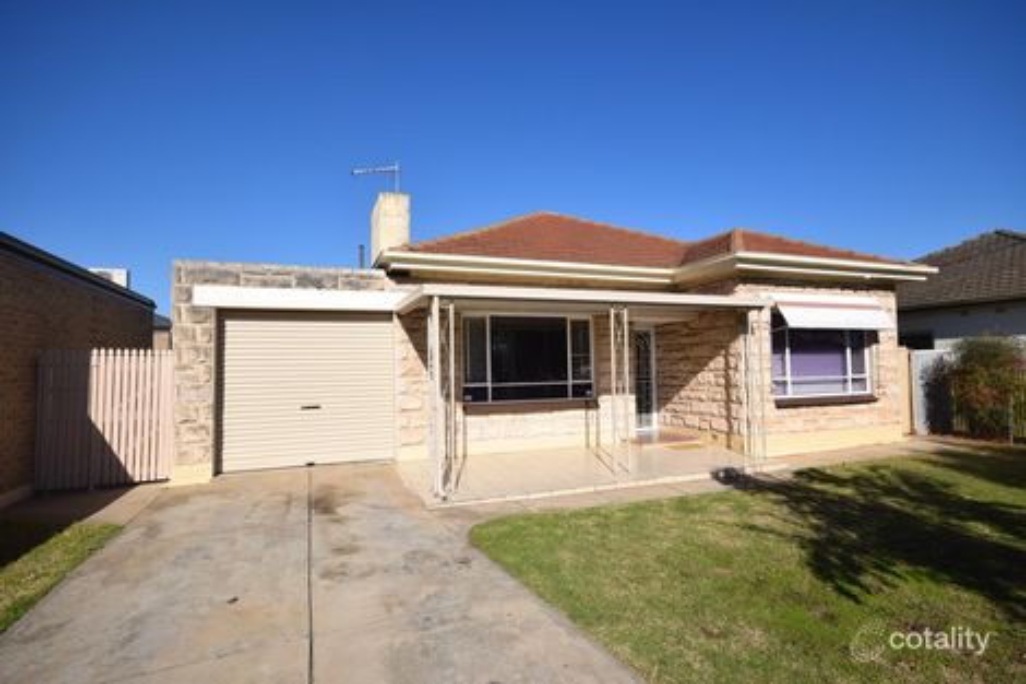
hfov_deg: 90.0
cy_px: 342
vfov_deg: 67.3
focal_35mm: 18
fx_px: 513
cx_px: 513
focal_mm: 12
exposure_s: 1/400
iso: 200
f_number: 10
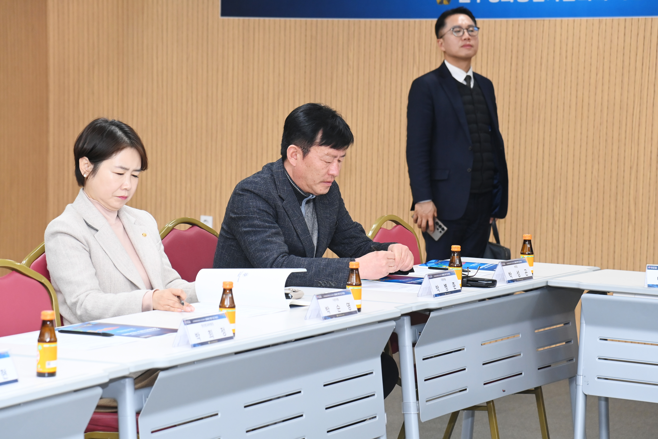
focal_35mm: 120
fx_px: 2193
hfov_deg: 17.1
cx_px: 329
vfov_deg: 11.4
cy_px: 220
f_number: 6.3
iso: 3200
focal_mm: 120
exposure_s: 1/250
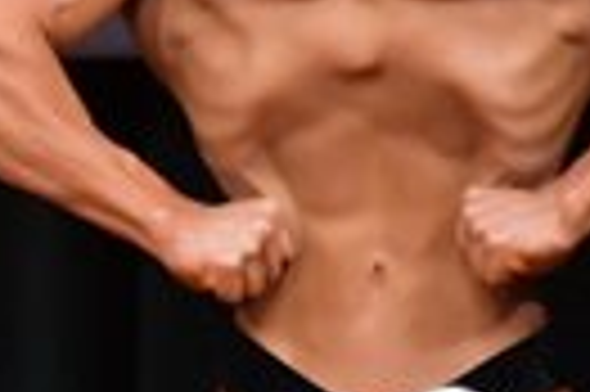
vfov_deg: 0.8
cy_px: 419
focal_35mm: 1778
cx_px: -151
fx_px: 29103
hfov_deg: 1.2
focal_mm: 200
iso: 5000
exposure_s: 1/400
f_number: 5.6
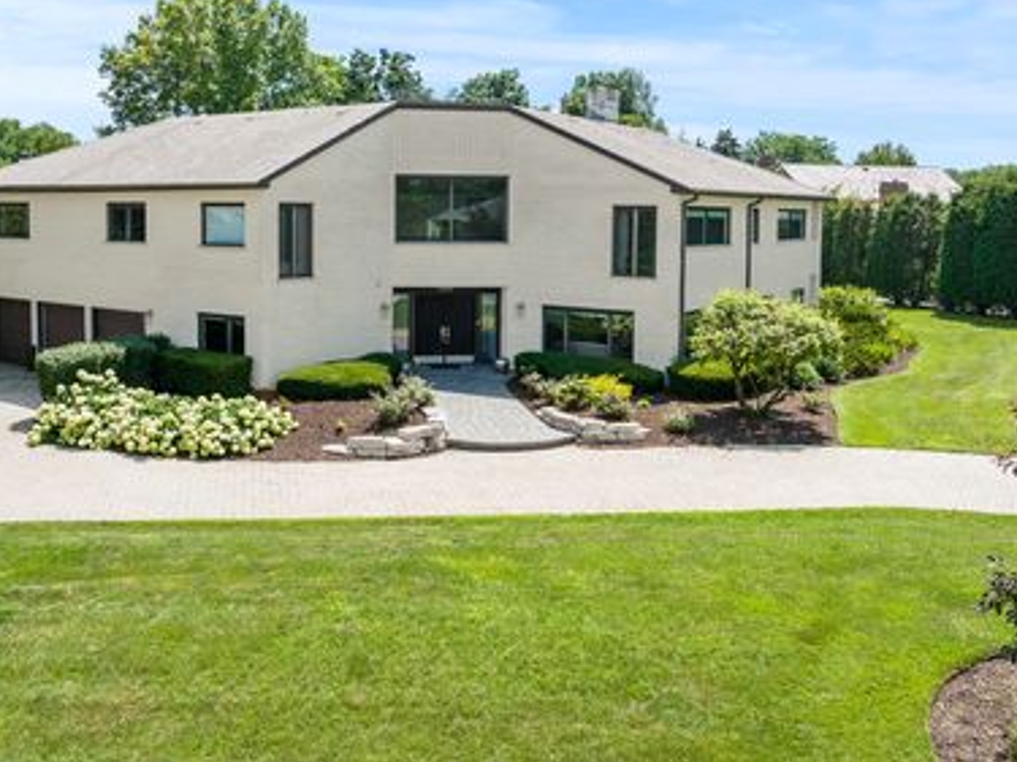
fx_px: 940
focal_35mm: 32
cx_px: 480
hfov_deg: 56.8
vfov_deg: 44.0
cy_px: 317
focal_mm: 12.29
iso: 150
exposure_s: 1/3200
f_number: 2.8
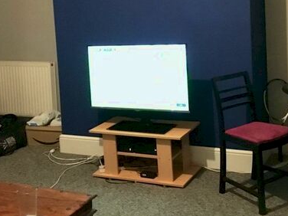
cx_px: 187
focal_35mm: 54
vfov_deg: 26.4
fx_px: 449
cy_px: 35
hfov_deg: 35.3
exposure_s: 1/17
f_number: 2.2
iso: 1600
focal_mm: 4.15
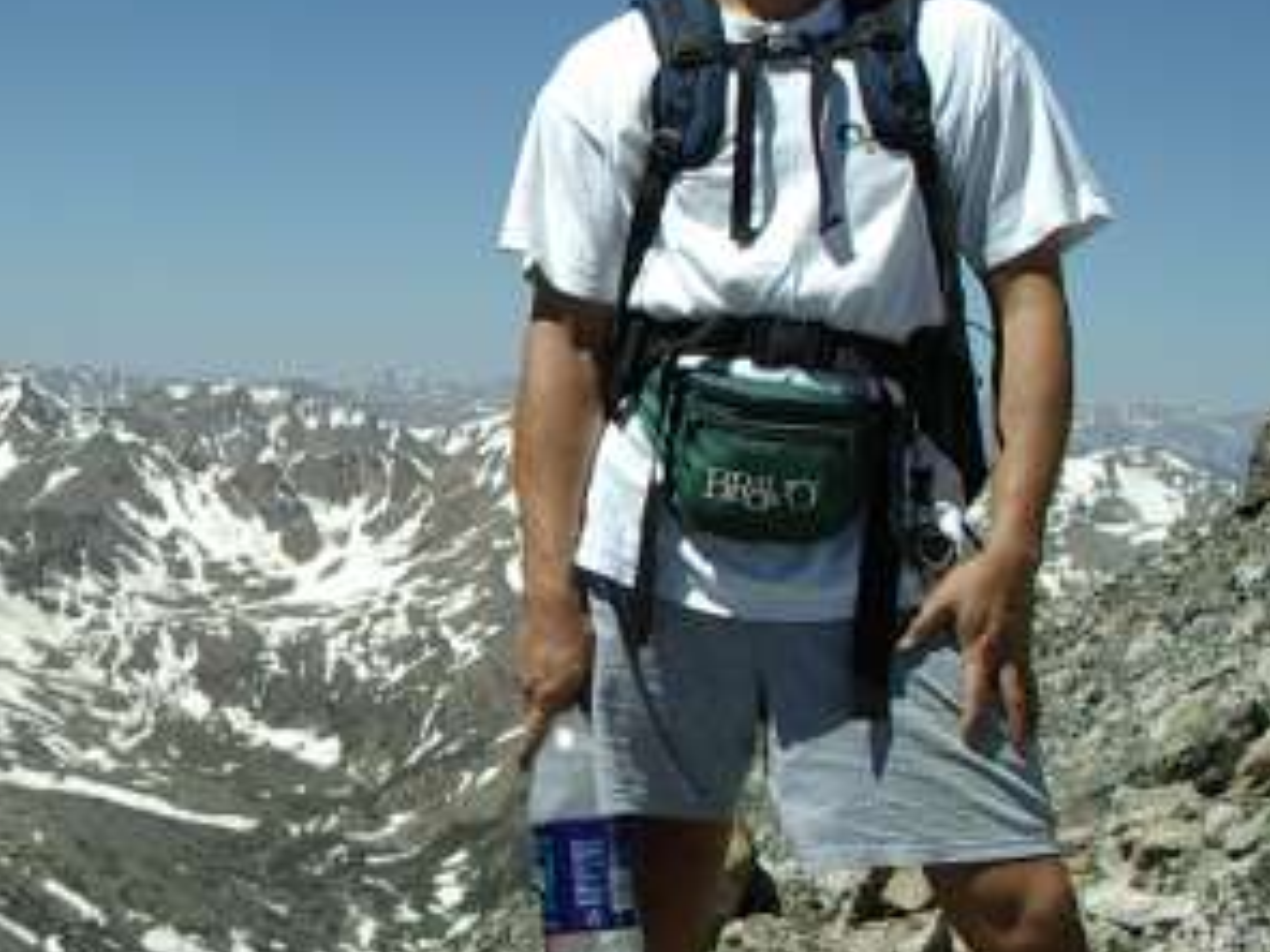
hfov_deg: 24.8
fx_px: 2825
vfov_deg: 19.1
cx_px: 184
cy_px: 296
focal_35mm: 77
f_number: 4.8
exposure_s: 1/640
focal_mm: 5.8
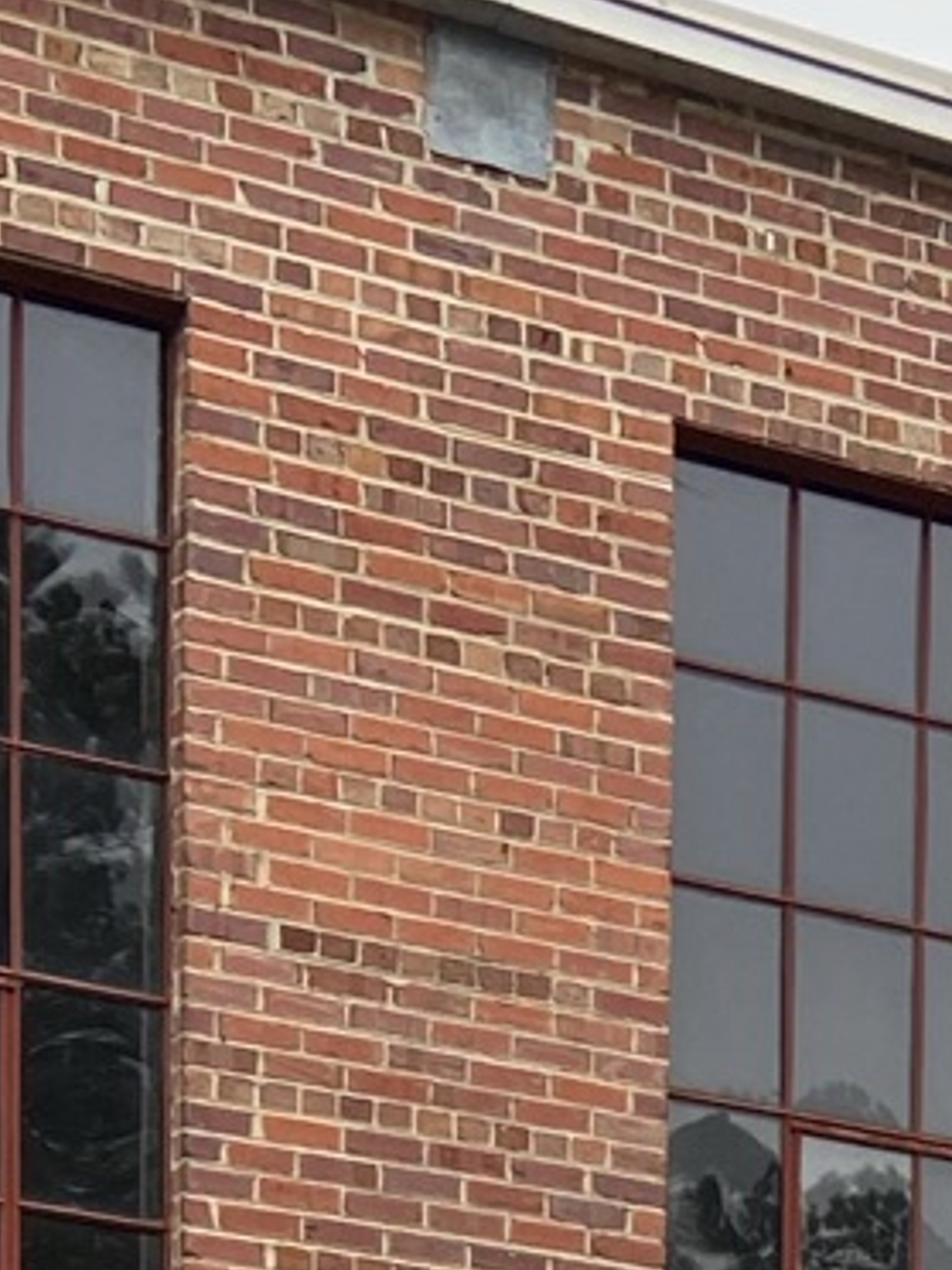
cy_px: 2871
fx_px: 5244
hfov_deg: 10.0
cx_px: 1440
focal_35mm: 143
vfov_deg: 11.7
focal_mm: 4.25
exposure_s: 1/122
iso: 50
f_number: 1.8
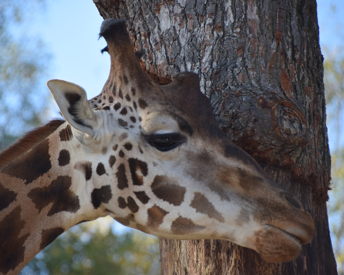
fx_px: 3624
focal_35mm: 356
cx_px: 150
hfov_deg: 5.4
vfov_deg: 4.3
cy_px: 137
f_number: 6.3
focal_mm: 210
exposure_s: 1/1000
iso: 800
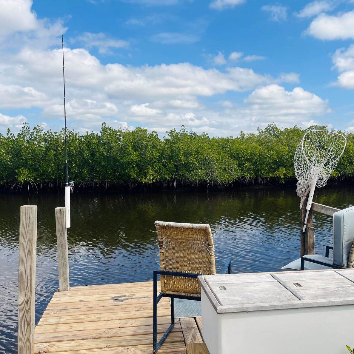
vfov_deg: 52.5
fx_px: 359
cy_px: 177
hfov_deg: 52.5
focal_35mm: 31
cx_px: 190
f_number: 1.6
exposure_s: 1/4310
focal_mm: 5.1
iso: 50
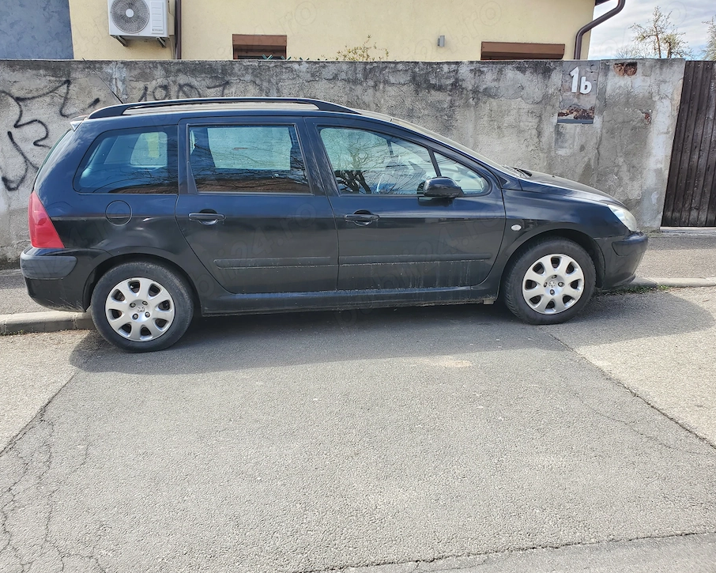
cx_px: 324
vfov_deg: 51.5
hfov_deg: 62.1
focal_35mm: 28
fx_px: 593
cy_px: 280
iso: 50
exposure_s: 1/376
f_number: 2.4
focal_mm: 4.3
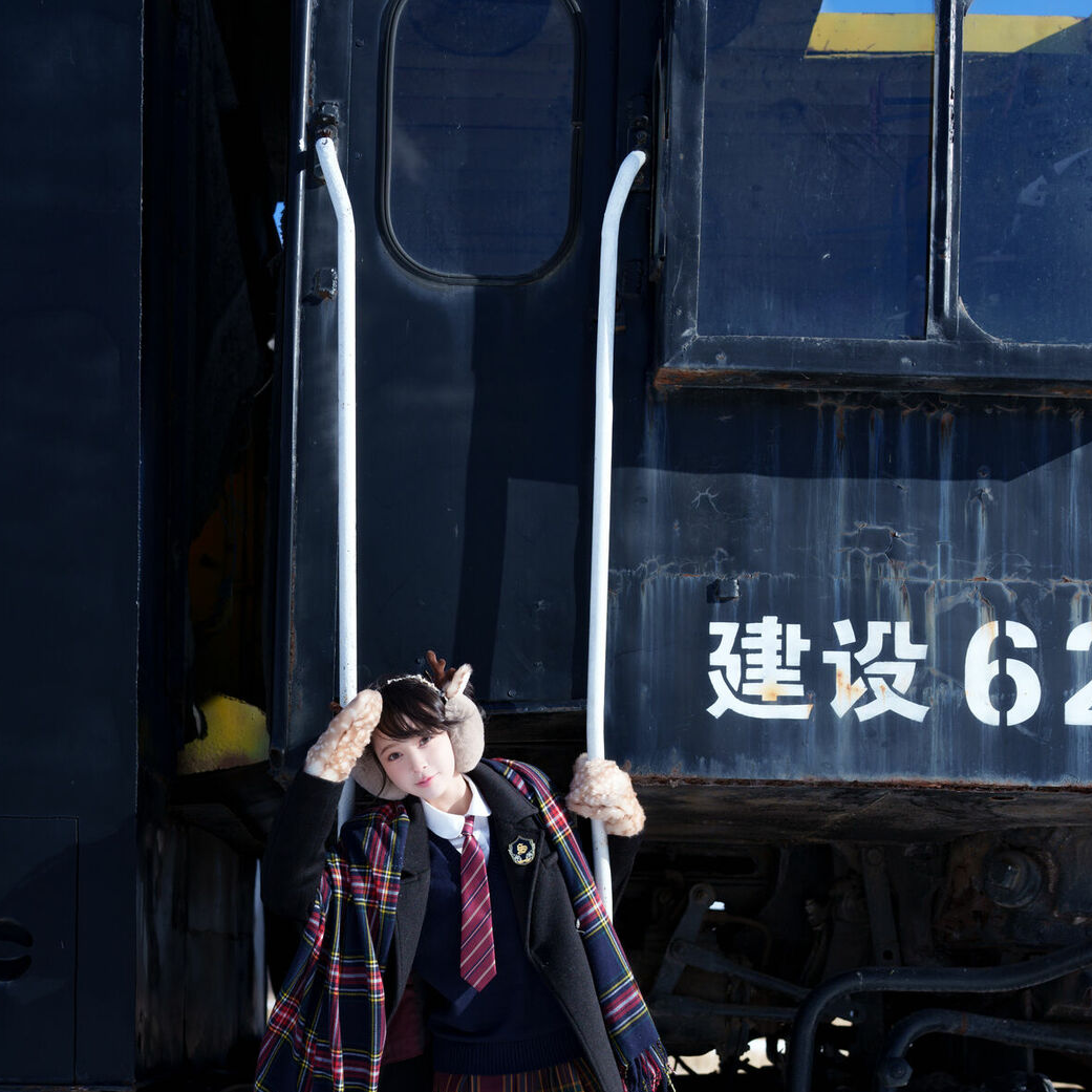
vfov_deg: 36.7
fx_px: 1606
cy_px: 818
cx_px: 545
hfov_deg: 37.6
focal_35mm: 45
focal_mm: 35
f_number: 2.8
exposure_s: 1/3200
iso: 100
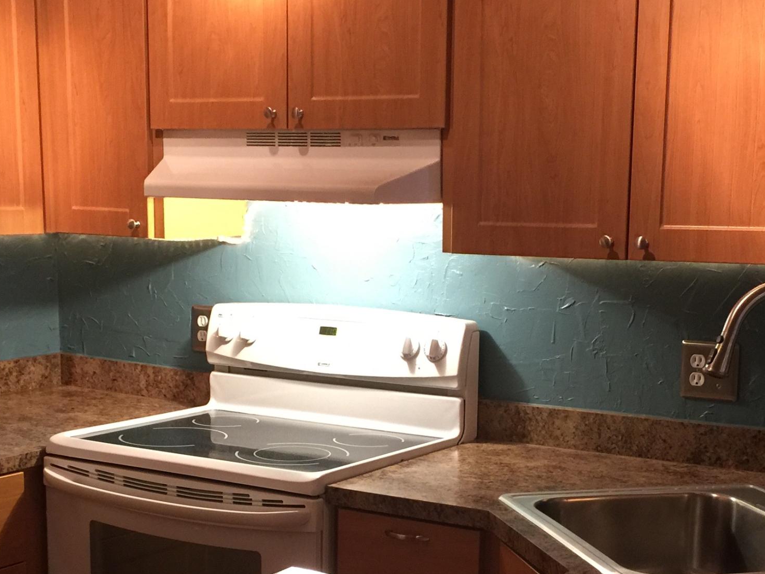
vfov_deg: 24.4
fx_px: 1304
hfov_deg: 32.7
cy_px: 466
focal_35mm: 59
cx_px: 406
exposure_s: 1/15
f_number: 2.2
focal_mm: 4.15
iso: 100
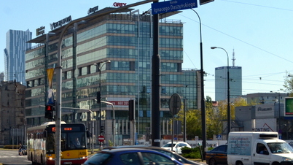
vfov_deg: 12.1
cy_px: 131
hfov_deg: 20.7
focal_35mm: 100
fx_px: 777
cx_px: 4
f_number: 10
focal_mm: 32
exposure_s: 1/250
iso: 400
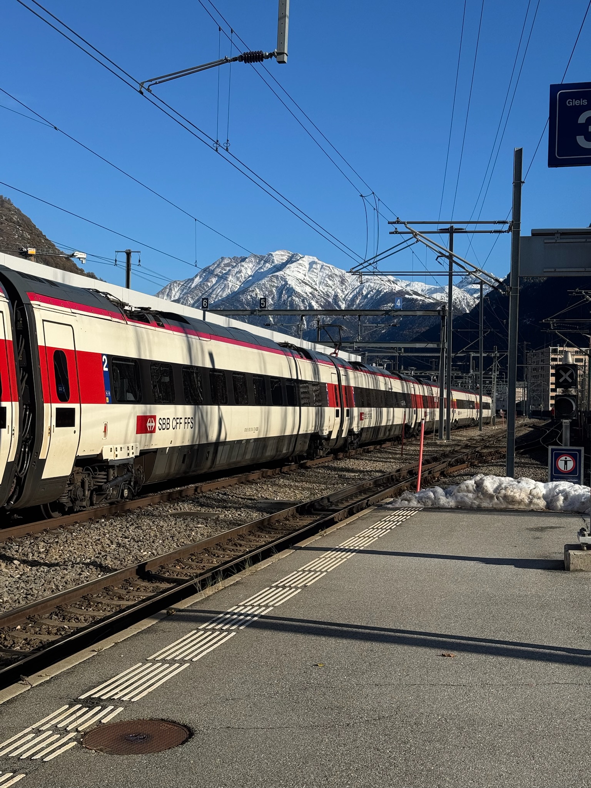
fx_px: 1093
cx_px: 296
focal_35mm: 48
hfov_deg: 30.3
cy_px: 394
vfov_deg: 39.7
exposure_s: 1/6410
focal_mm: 6.76
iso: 64
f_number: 1.78
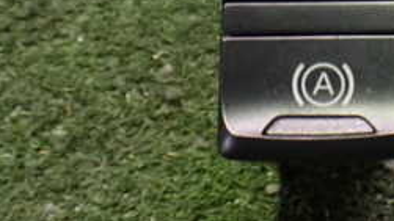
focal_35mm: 78
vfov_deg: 15.0
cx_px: 333
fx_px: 815
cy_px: -33
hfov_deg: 26.5
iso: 1250
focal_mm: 5.4
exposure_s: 1/30
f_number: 2.3
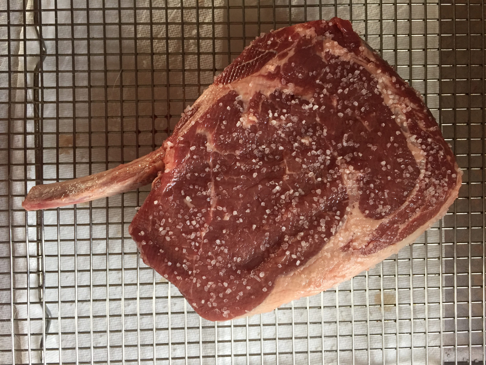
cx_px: 243
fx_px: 407
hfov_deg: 61.7
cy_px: 182
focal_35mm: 29
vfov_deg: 48.2
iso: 50
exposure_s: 1/30
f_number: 2.2
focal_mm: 4.15
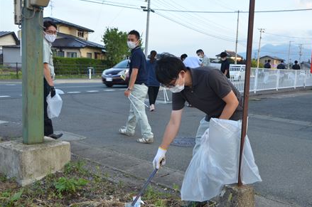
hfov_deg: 47.4
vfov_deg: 32.5
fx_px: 355
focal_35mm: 41
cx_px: 177
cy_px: 113
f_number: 18
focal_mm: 24
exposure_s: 1/80
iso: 100
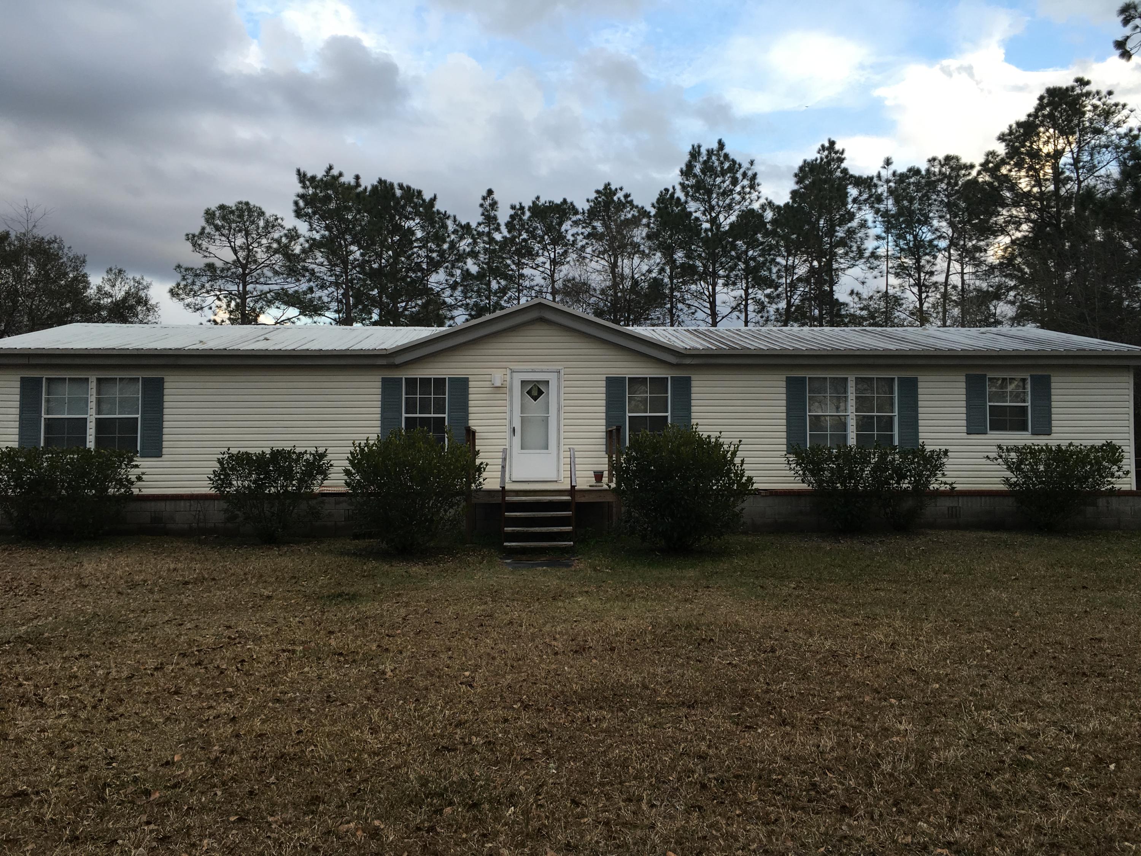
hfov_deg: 61.7
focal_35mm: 29
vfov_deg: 48.2
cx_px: 570
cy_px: 428
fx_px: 956
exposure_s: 1/163
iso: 25
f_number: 2.2
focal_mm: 4.15
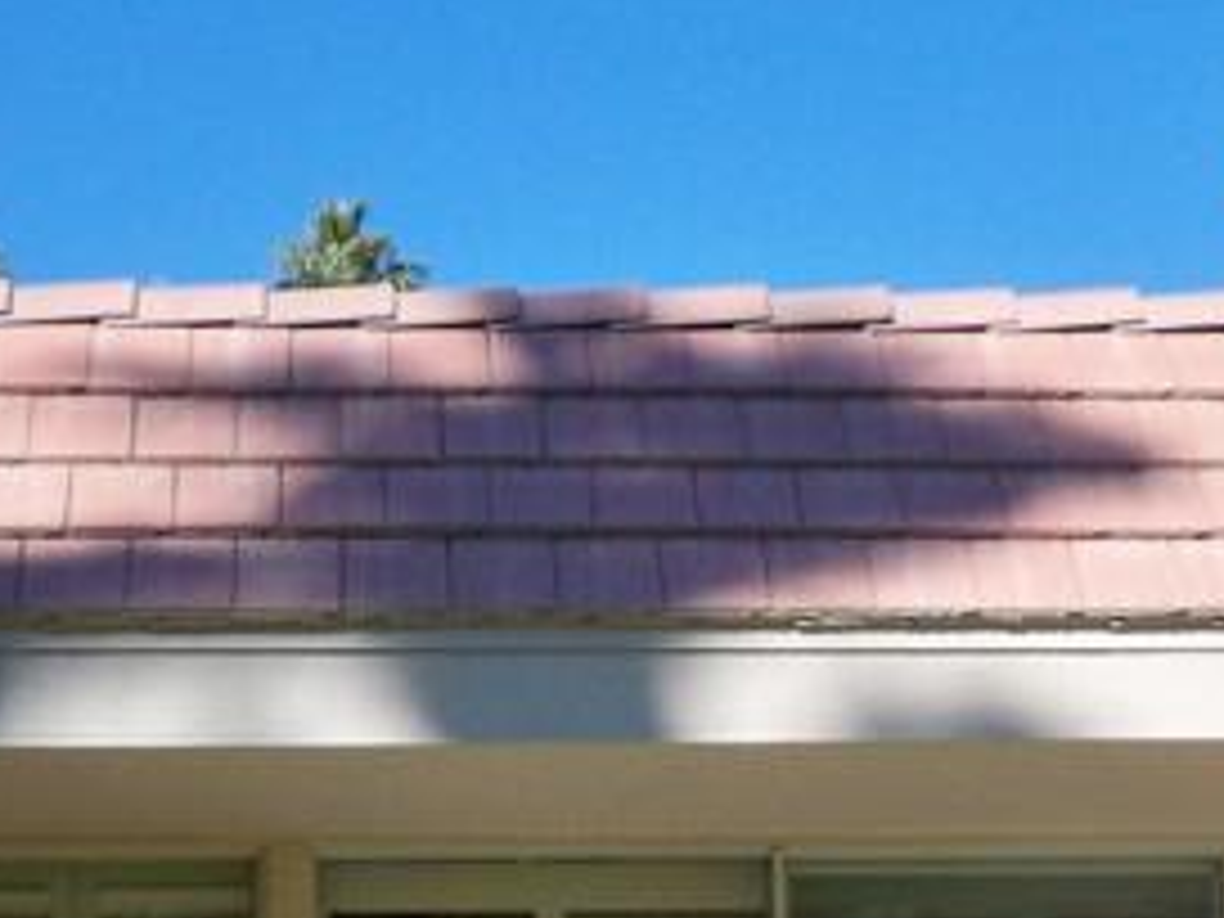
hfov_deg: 14.8
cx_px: 1130
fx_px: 4667
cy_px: 1062
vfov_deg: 11.1
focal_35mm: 132
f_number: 4.7
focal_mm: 6.3
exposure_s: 1/500
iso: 80
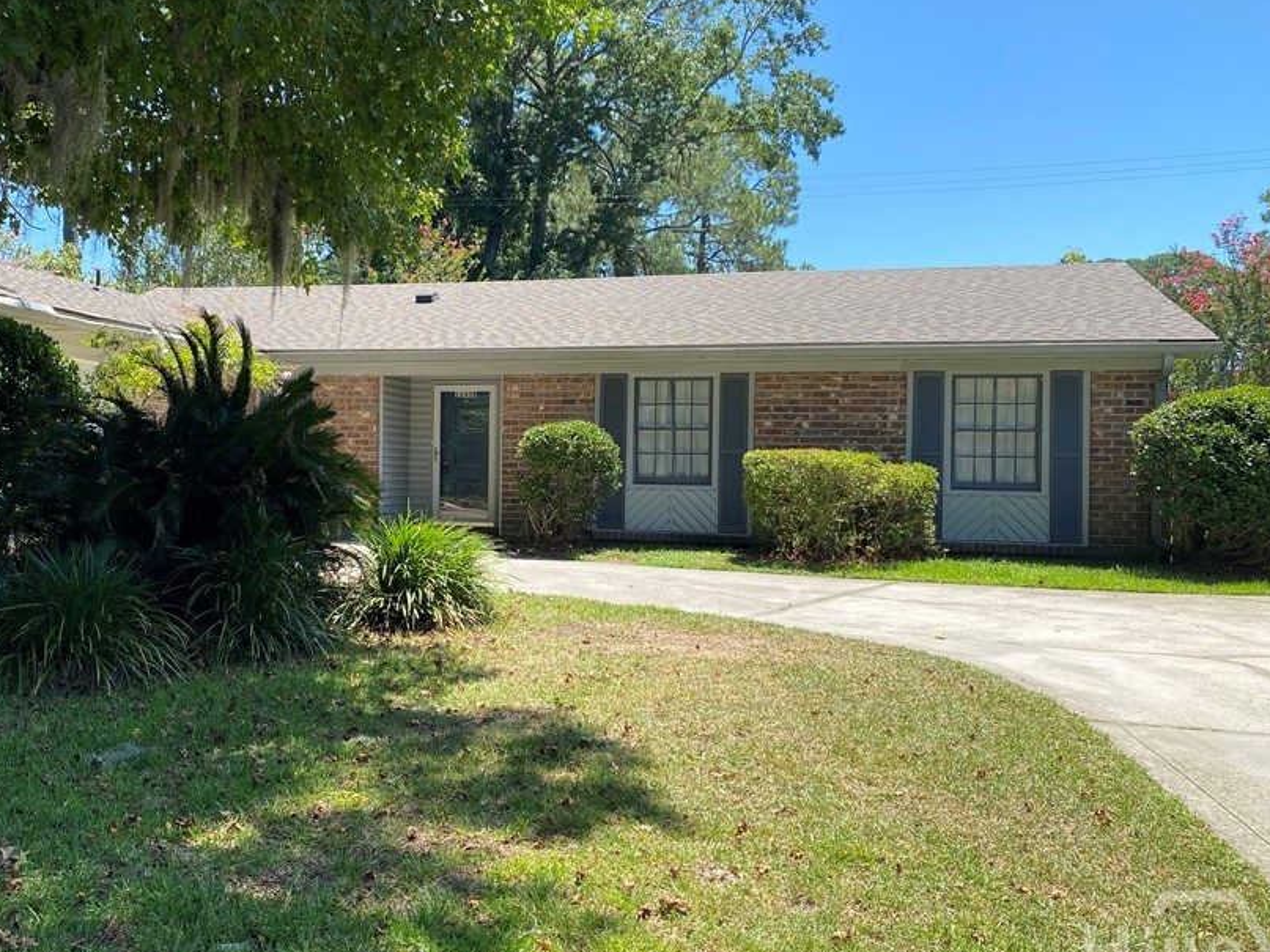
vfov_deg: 42.9
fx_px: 1211
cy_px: 472
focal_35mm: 33
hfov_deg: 54.9
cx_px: 494
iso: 32
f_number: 1.8
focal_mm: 4.25
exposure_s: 1/1082
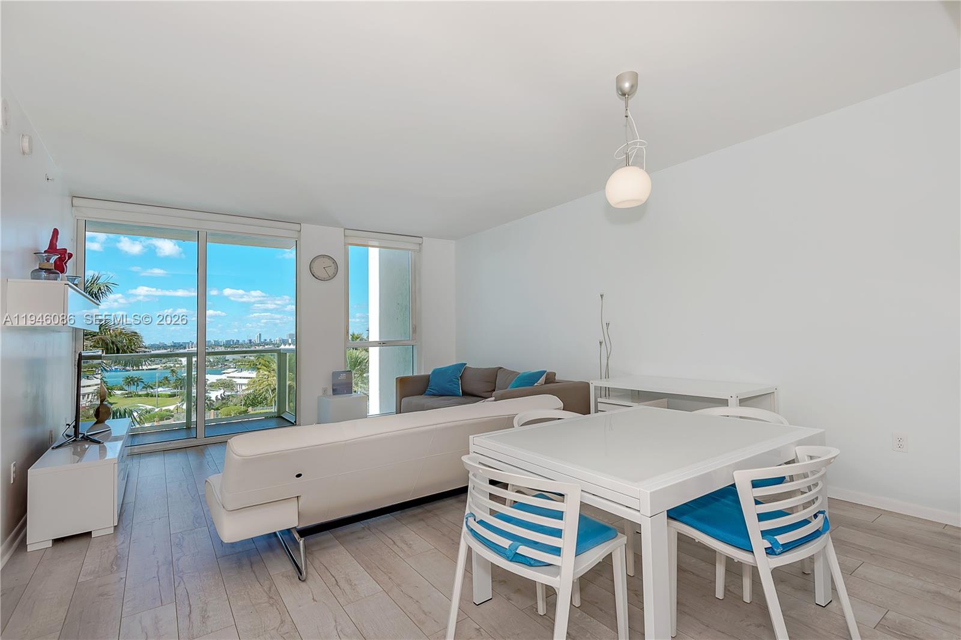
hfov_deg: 96.7
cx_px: 480
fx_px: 427
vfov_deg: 73.7
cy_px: 320
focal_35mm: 16
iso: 100
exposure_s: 1/200
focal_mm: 16
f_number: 8
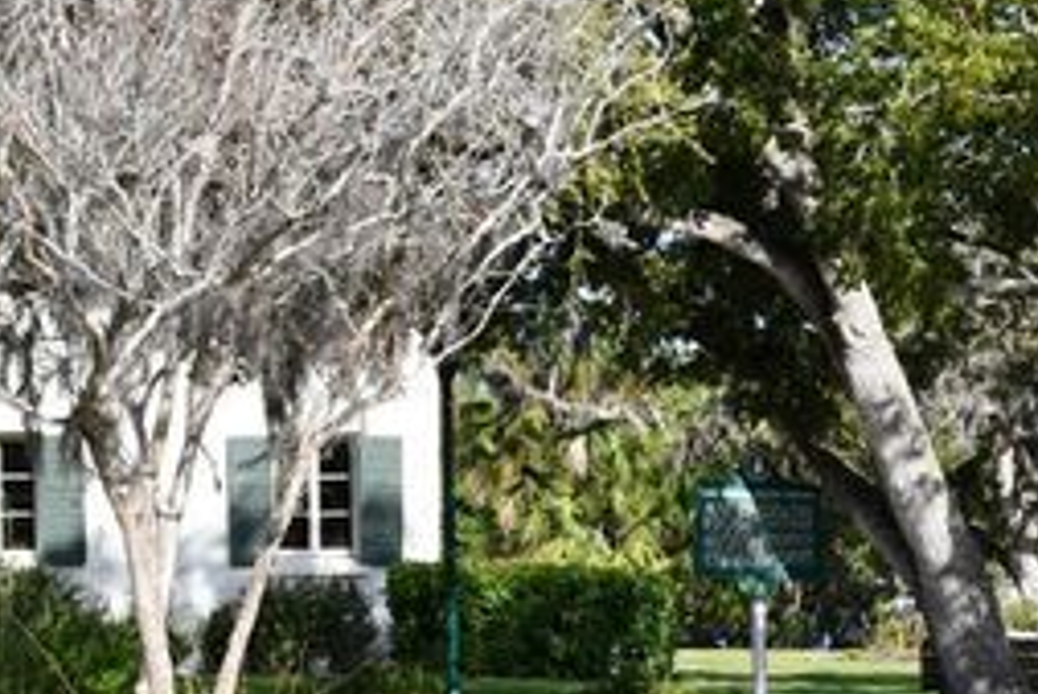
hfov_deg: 13.3
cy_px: 817
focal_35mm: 152
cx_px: 1038
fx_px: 4385
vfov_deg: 8.9
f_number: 8
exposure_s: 1/250
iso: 140
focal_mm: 30
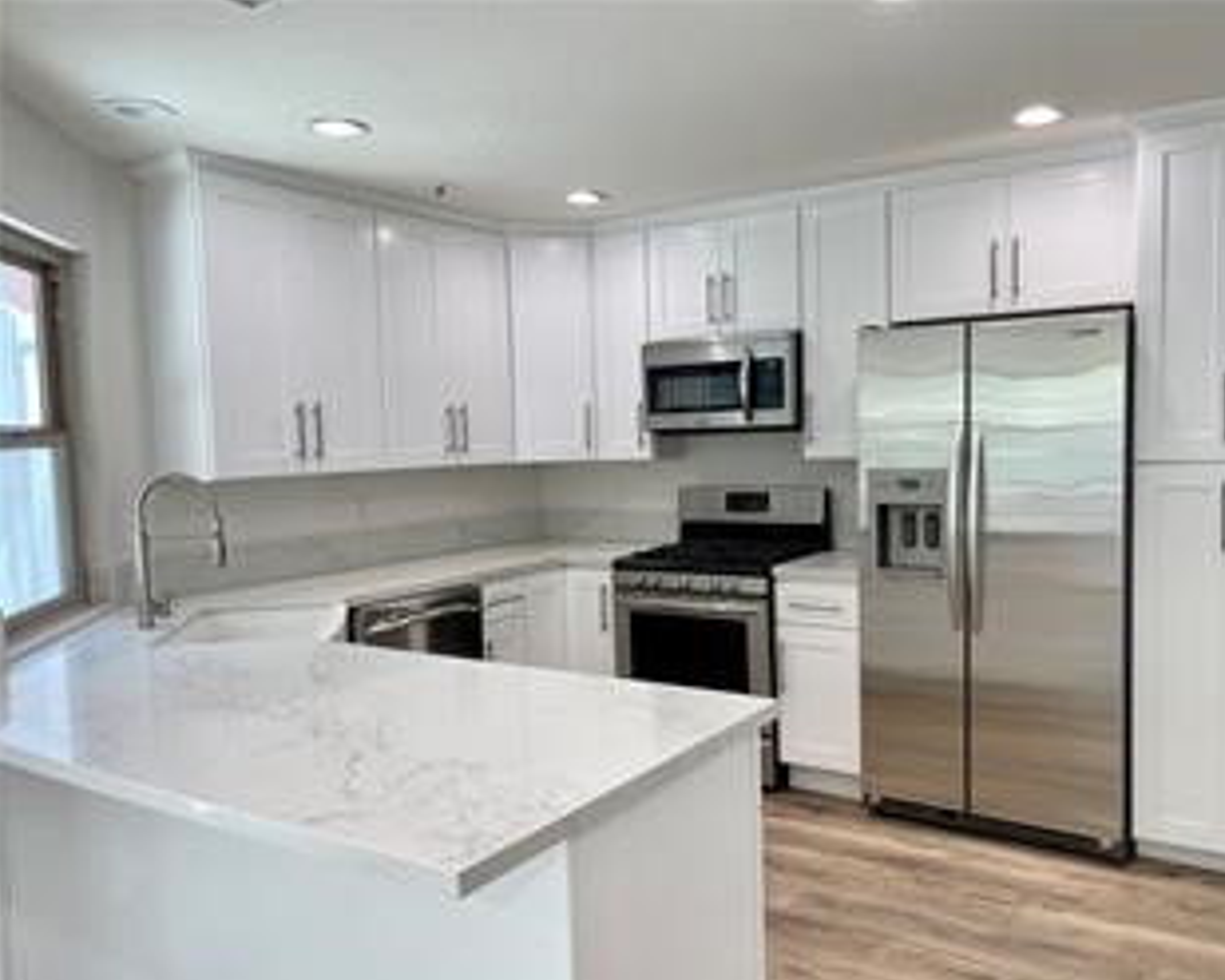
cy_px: 504
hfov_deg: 62.1
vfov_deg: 51.5
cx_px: 672
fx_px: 1015
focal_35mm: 28
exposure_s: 1/120
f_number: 1.6
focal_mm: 5.1
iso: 40
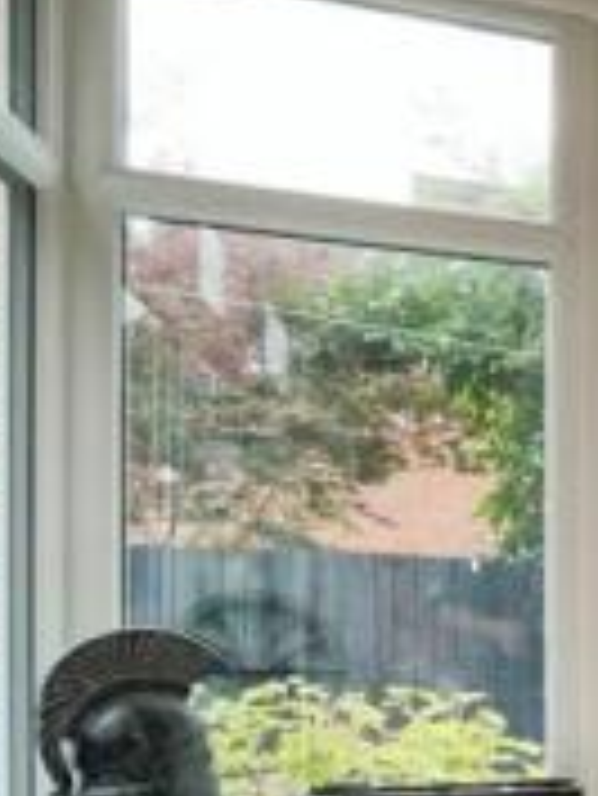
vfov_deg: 32.2
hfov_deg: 16.6
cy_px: 708
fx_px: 1311
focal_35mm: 57
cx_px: 1297
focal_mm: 16
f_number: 7.1
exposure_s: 1/500
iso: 2000
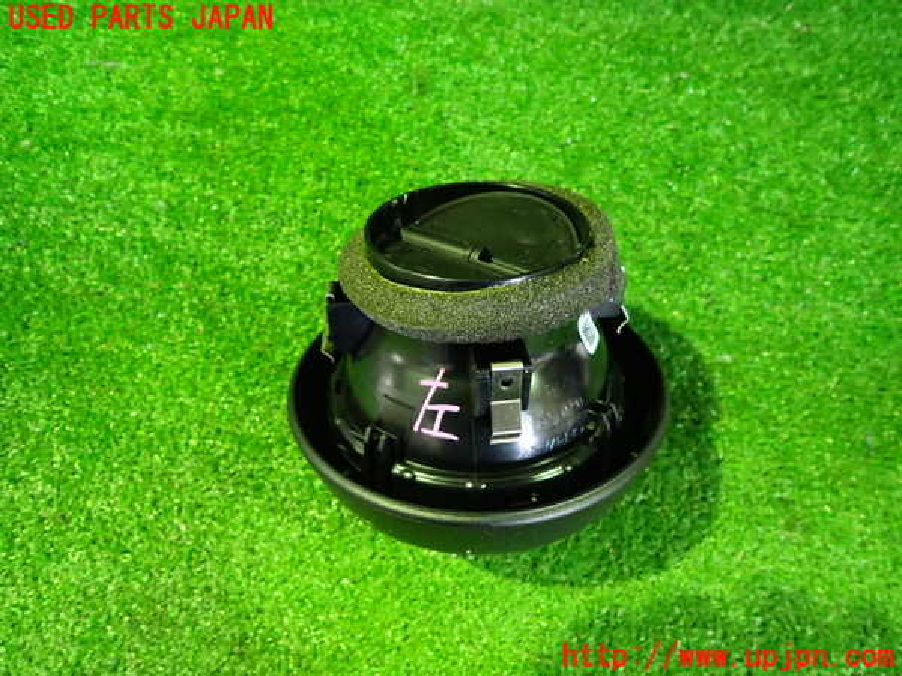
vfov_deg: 54.9
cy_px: 338
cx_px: 451
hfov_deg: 69.4
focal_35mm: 25
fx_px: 651
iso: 800
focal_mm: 4.5
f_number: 2
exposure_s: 1/25
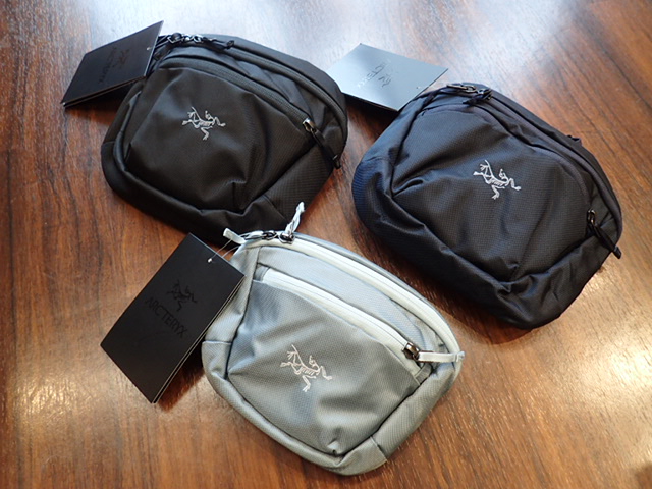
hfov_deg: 69.4
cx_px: 326
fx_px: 471
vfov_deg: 54.9
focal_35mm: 25
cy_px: 244
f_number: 2
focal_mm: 4.5
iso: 160
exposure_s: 1/60
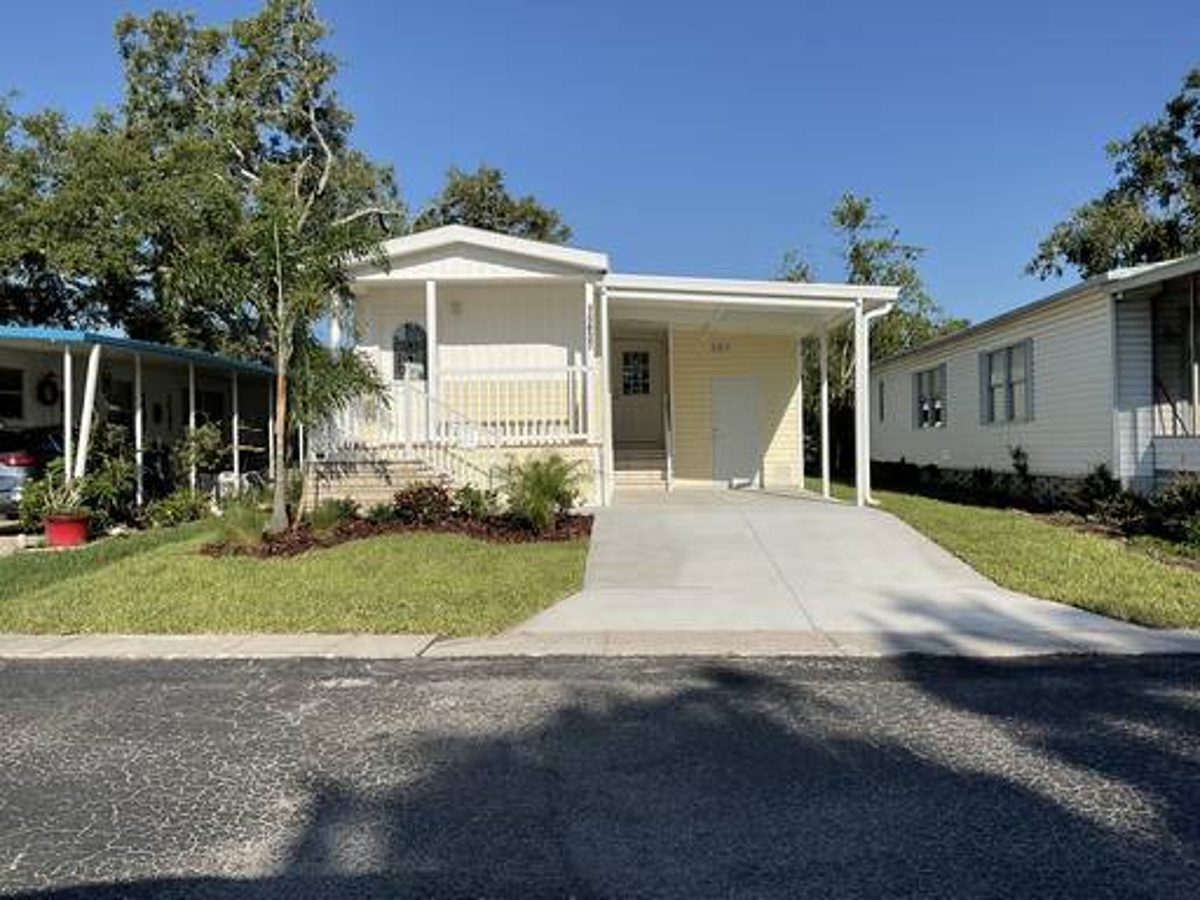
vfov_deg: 48.2
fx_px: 1005
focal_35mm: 29
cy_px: 450
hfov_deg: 61.7
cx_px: 600
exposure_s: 1/2801
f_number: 1.8
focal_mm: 3
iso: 16
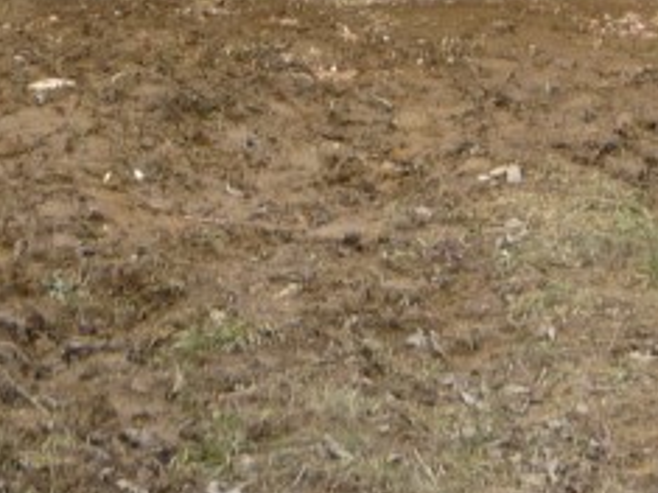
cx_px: 392
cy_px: -389
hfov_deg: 15.1
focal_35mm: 131
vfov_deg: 10.6
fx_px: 2489
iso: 100
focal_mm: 5.2
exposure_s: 1/125
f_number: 4
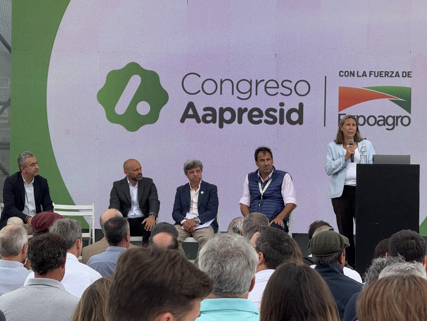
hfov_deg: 16.4
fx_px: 1480
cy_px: 160
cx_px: 214
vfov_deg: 12.3
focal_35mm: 120
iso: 50
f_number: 2.8
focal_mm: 15.66
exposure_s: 1/358
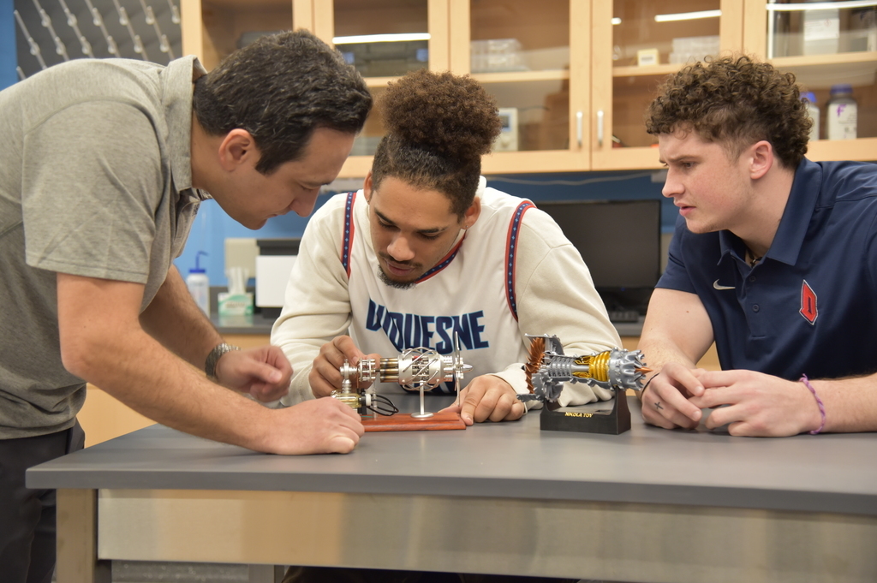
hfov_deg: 38.2
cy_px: 292
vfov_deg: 25.9
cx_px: 438
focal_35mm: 52
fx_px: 1266
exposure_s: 1/60
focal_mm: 52
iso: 2000
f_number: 4
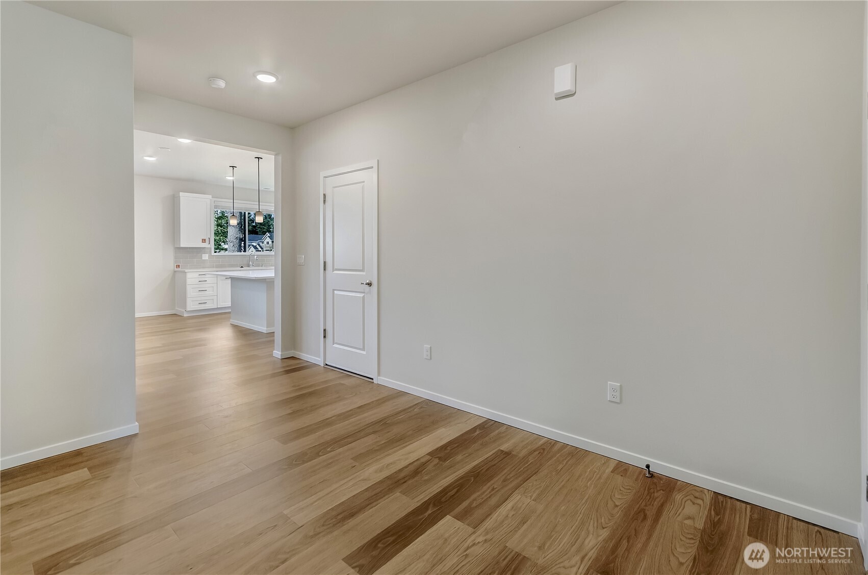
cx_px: 434
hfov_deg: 100.5
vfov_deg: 77.1
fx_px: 361
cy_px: 288
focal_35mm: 15
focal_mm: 10
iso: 160
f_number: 7.1
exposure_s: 1/20
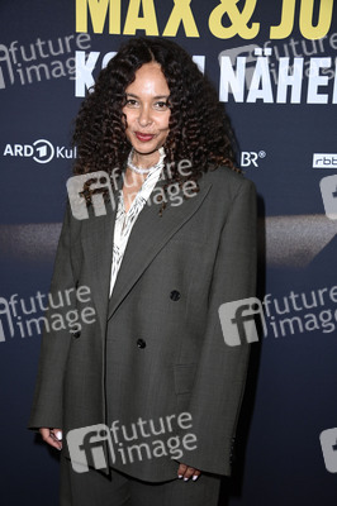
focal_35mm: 48
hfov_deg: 28.0
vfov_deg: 41.1
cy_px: 253
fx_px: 675
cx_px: 168
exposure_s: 1/250
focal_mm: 48
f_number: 5.6
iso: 1250
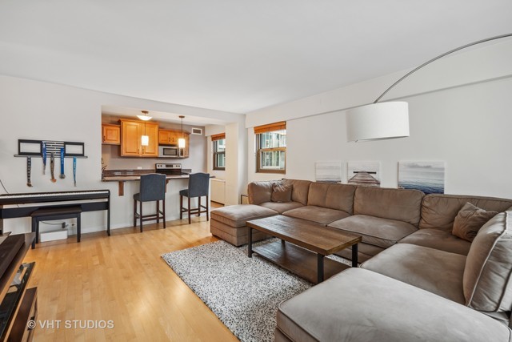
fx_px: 213
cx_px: 256
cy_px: 171
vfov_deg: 77.4
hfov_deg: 100.4
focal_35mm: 15
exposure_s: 4
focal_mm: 15
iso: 100
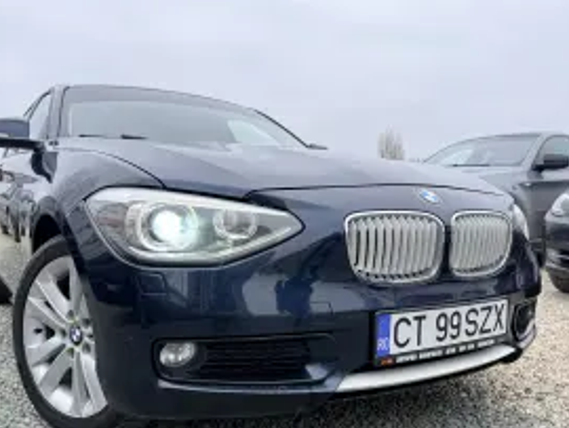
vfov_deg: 44.2
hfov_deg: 56.8
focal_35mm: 32
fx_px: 526
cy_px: 232
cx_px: 276
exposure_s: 1/683
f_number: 1.78
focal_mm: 6.76
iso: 100
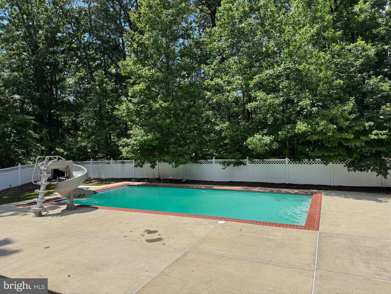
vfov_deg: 56.8
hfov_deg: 71.6
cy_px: 147
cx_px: 196
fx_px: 271
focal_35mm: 24
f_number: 1.78
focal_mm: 6.76
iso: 80
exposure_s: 1/4310
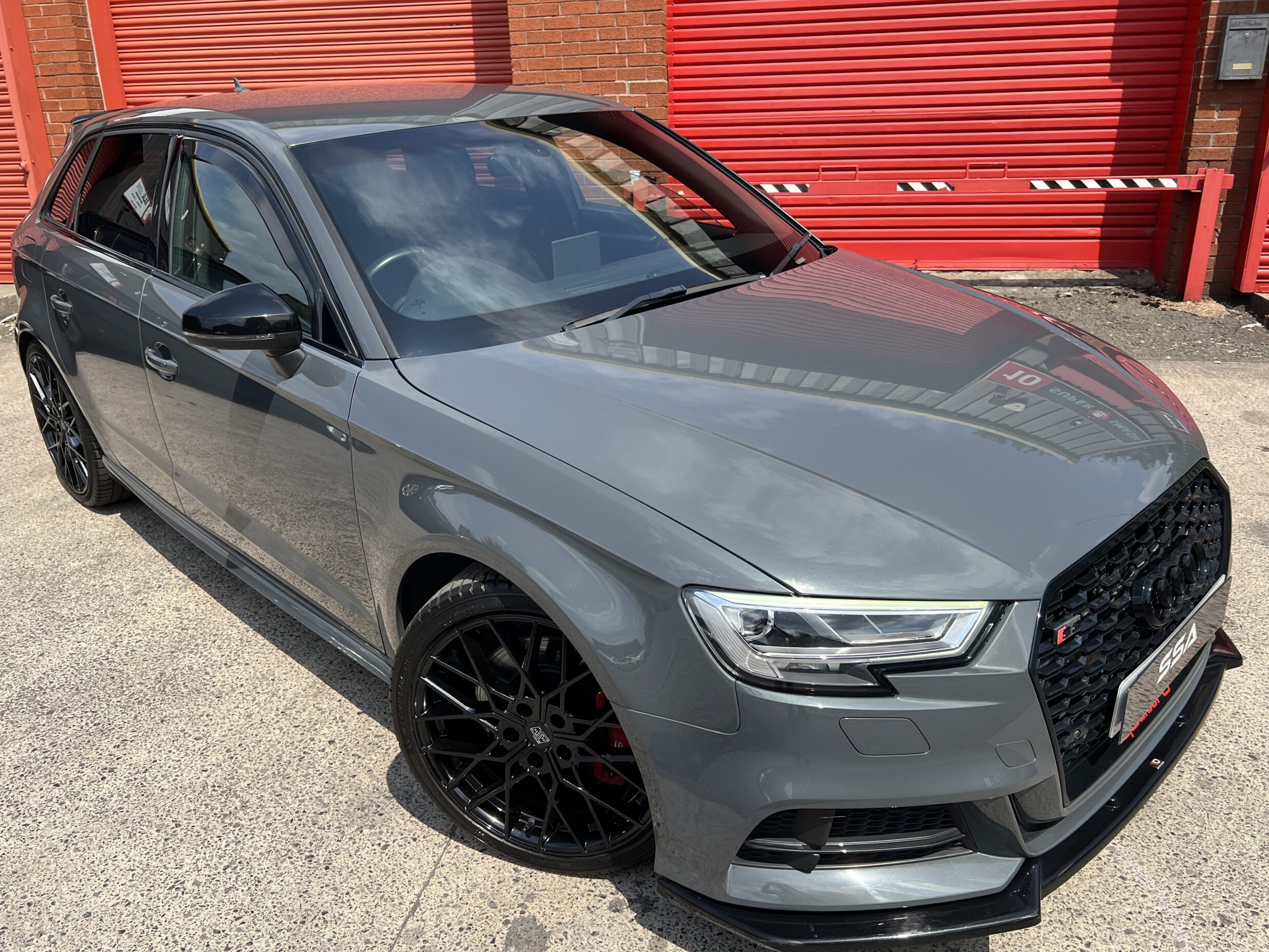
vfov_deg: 51.4
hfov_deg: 65.3
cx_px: 629
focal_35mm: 27
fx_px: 990
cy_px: 485
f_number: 1.5
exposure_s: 1/2513
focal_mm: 5.7
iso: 50
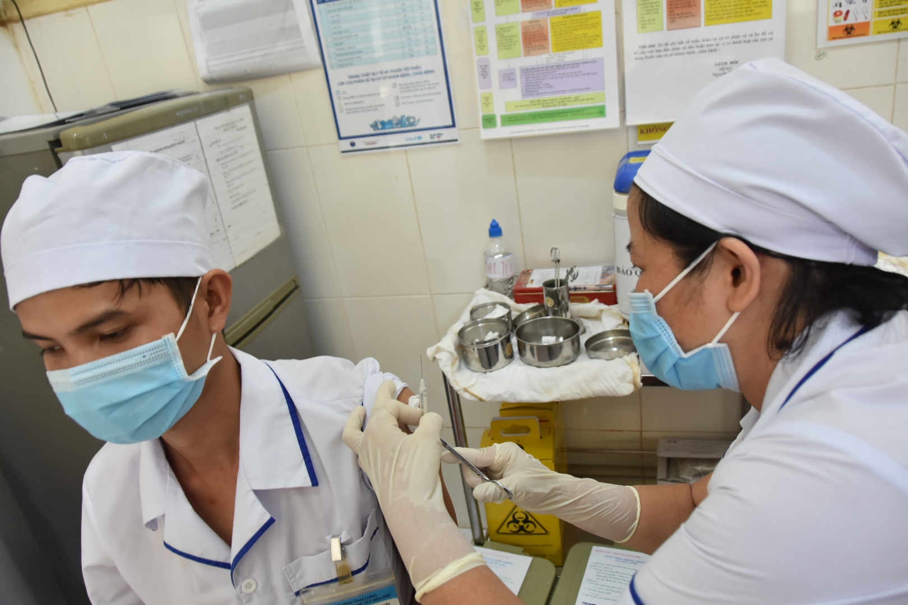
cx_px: 454
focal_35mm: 27
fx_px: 681
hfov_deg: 67.4
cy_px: 302
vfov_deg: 47.9
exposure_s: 1/80
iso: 800
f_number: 4.5
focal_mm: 18
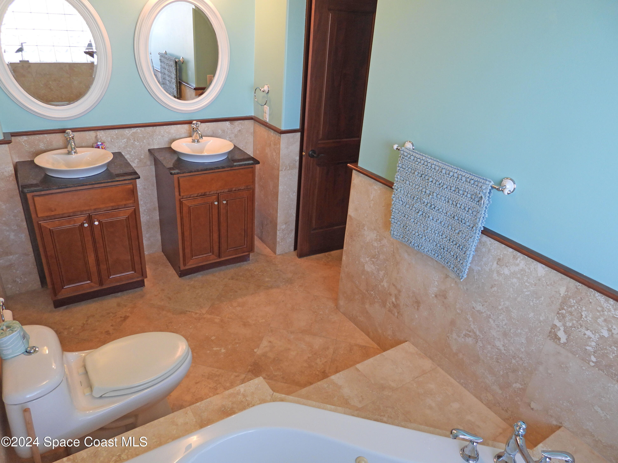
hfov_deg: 71.6
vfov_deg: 56.8
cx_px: 309
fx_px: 428
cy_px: 232
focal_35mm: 24
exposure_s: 1/30
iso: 140
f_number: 2.8
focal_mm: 4.3
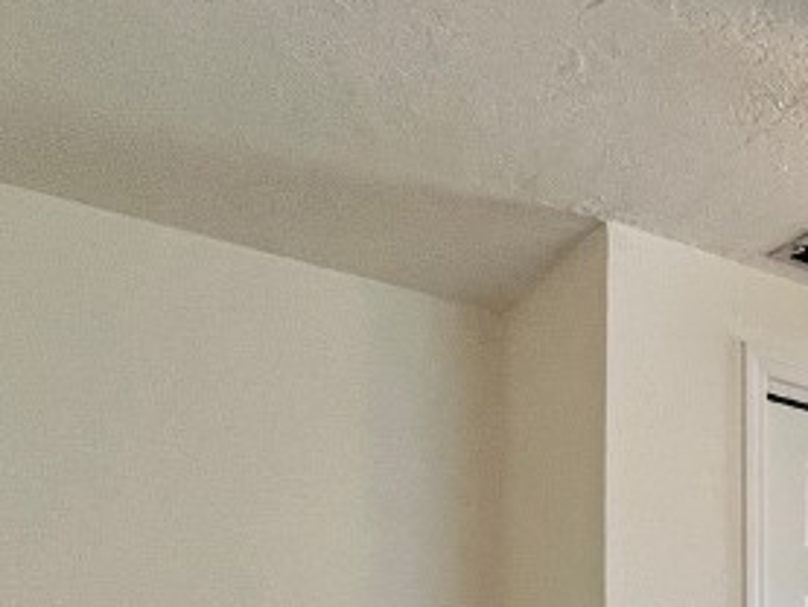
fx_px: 1121
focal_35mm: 48
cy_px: 826
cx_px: 1190
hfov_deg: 27.9
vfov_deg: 25.3
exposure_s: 1/120
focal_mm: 1.57
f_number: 1.8
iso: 100
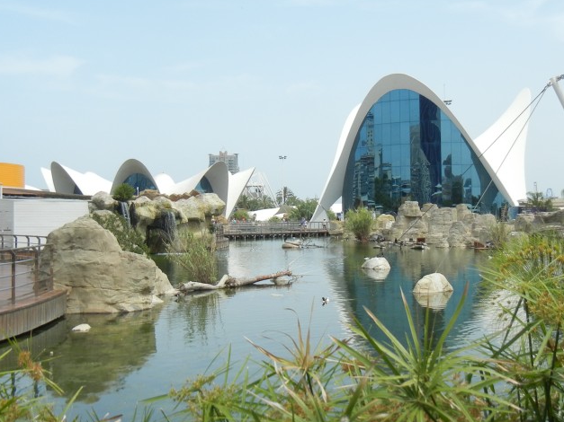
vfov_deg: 29.7
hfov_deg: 38.9
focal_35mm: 49
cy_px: 195
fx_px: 798
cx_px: 291
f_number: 7
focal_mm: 5.4
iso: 160
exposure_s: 1/282
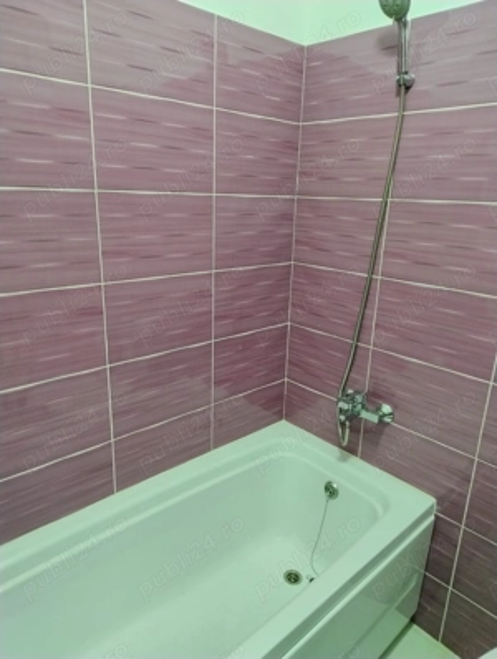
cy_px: 330
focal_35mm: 24
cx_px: 248
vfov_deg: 71.5
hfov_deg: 57.0
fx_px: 458
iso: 1222
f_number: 1.8
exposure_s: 1/50
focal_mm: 5.56
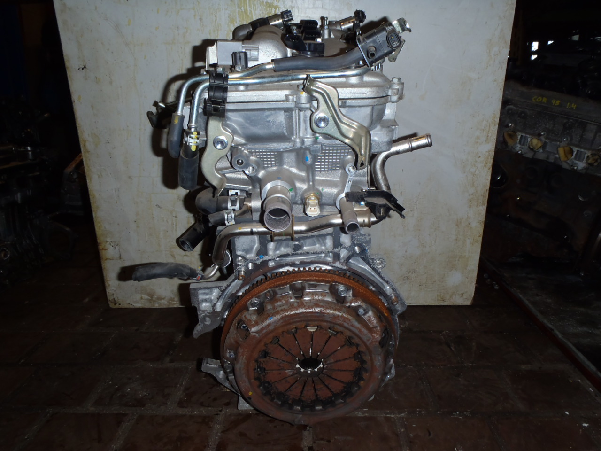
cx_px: 300
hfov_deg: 63.4
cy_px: 226
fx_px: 486
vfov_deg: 49.7
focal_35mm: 28
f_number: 3.9
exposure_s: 1/30
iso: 100
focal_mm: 5
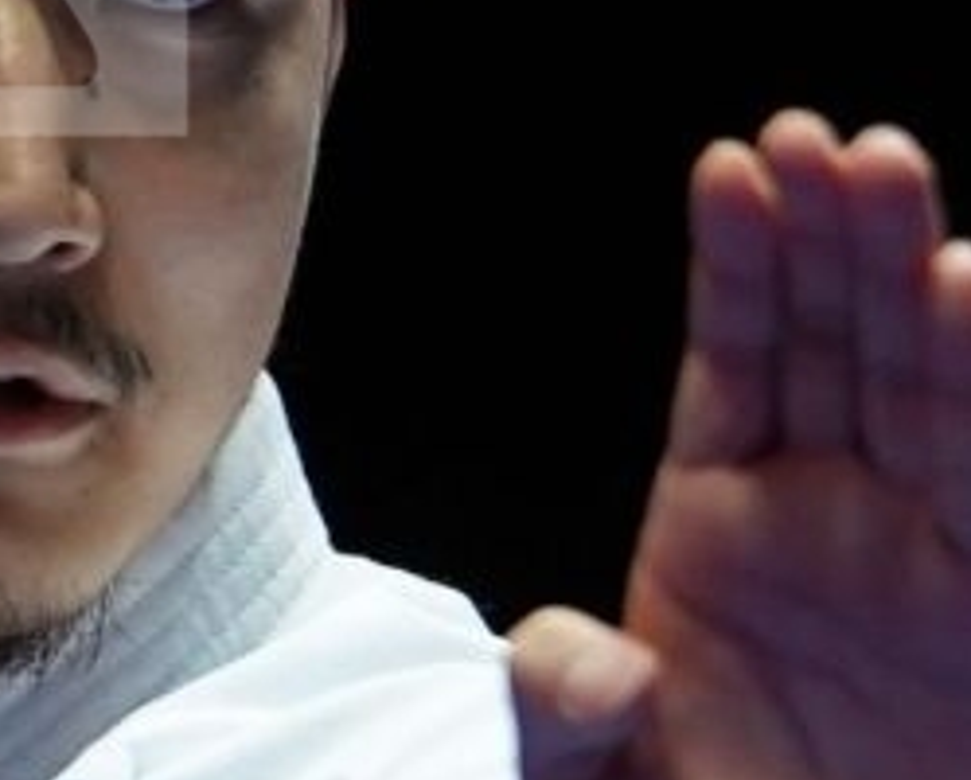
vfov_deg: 0.8
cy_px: 1162
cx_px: -175
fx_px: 58487
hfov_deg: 1.0
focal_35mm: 2032
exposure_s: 1/500
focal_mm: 200
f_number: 2.8
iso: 1600
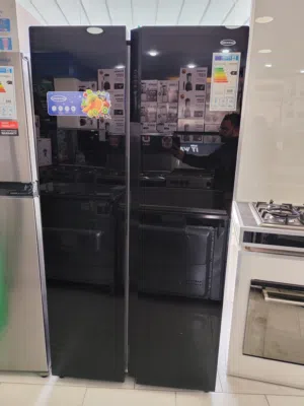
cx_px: 152
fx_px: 269
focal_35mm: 23
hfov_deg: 58.9
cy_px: 203
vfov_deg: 73.9
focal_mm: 6.14
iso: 200
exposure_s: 1/50
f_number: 1.65
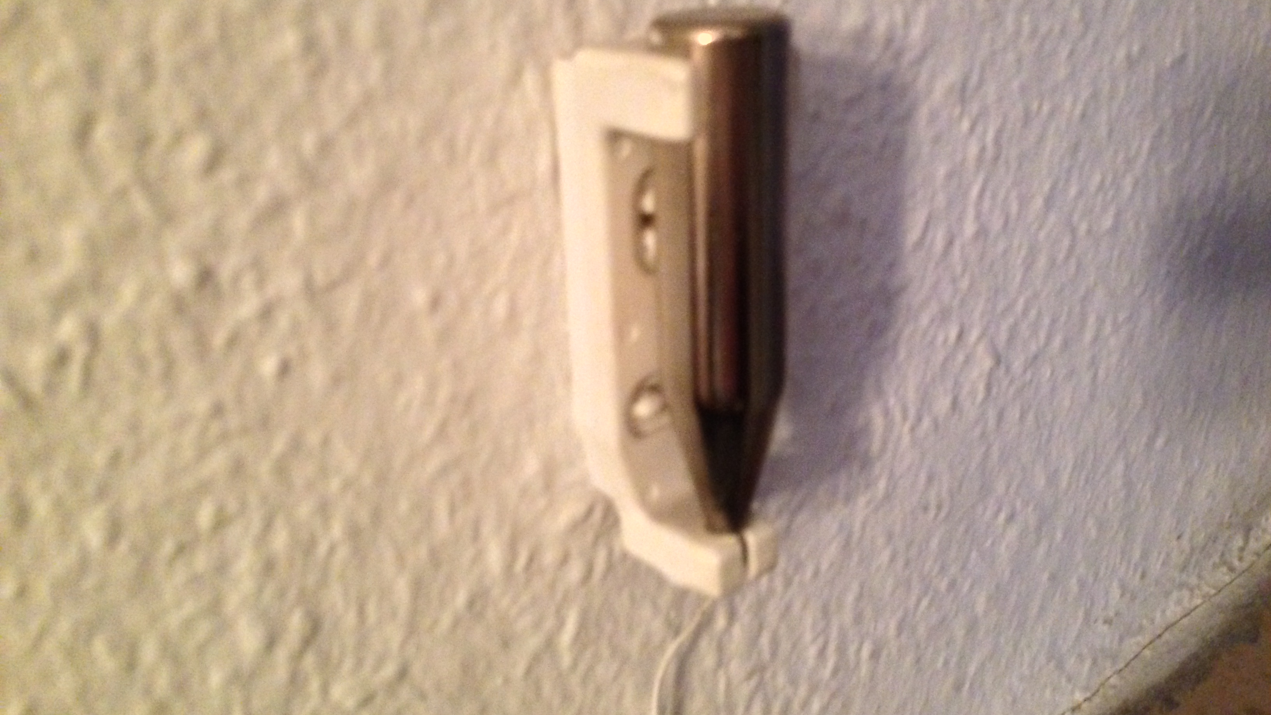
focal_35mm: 36
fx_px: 1213
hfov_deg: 55.3
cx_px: 636
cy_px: 320
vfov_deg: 32.8
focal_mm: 4.12
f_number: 2.4
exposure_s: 1/15
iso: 640
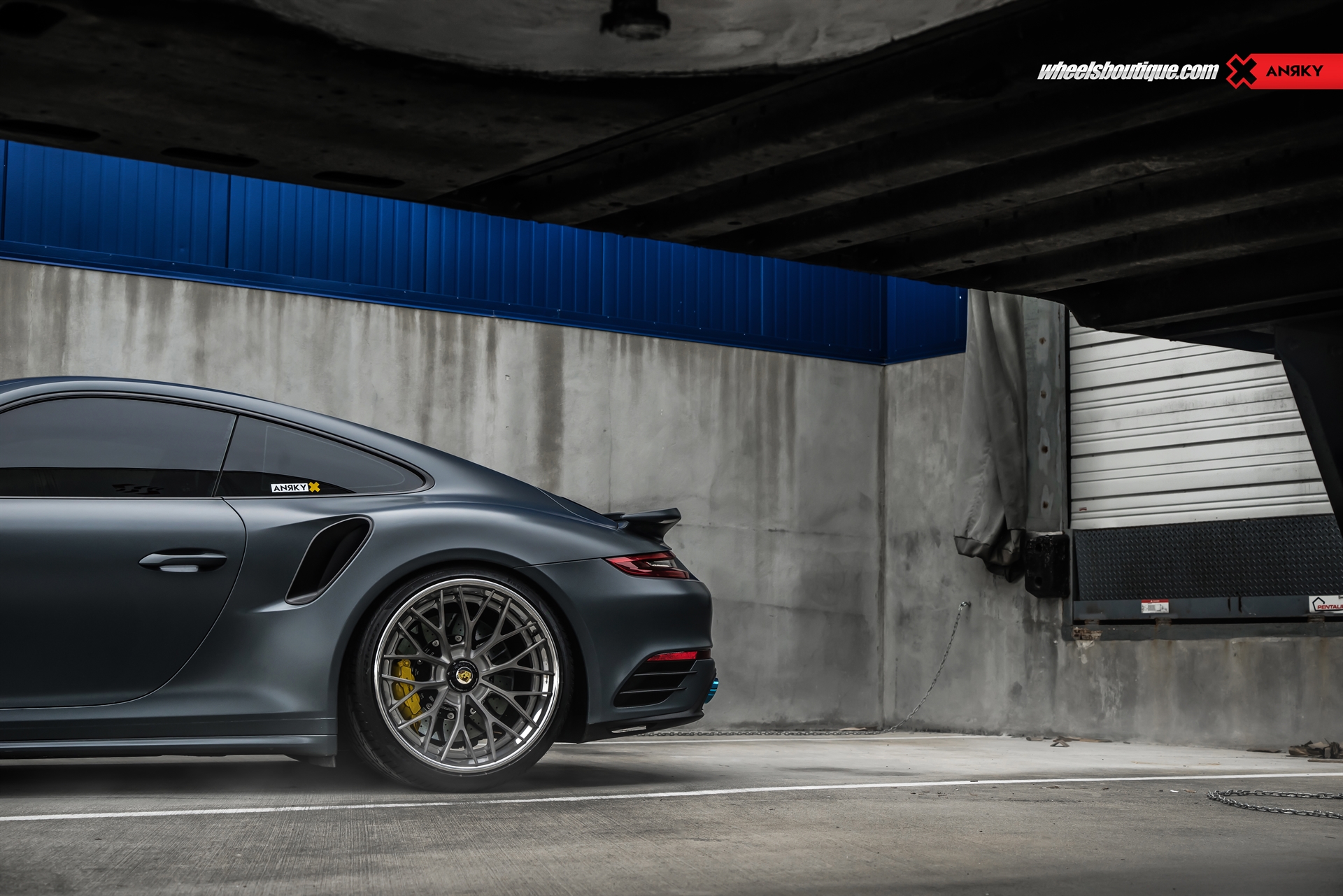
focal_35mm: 55
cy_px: 448
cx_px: 672
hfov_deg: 36.2
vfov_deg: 24.6
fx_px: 2052
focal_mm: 55
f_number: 6.3
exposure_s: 1/200
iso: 500
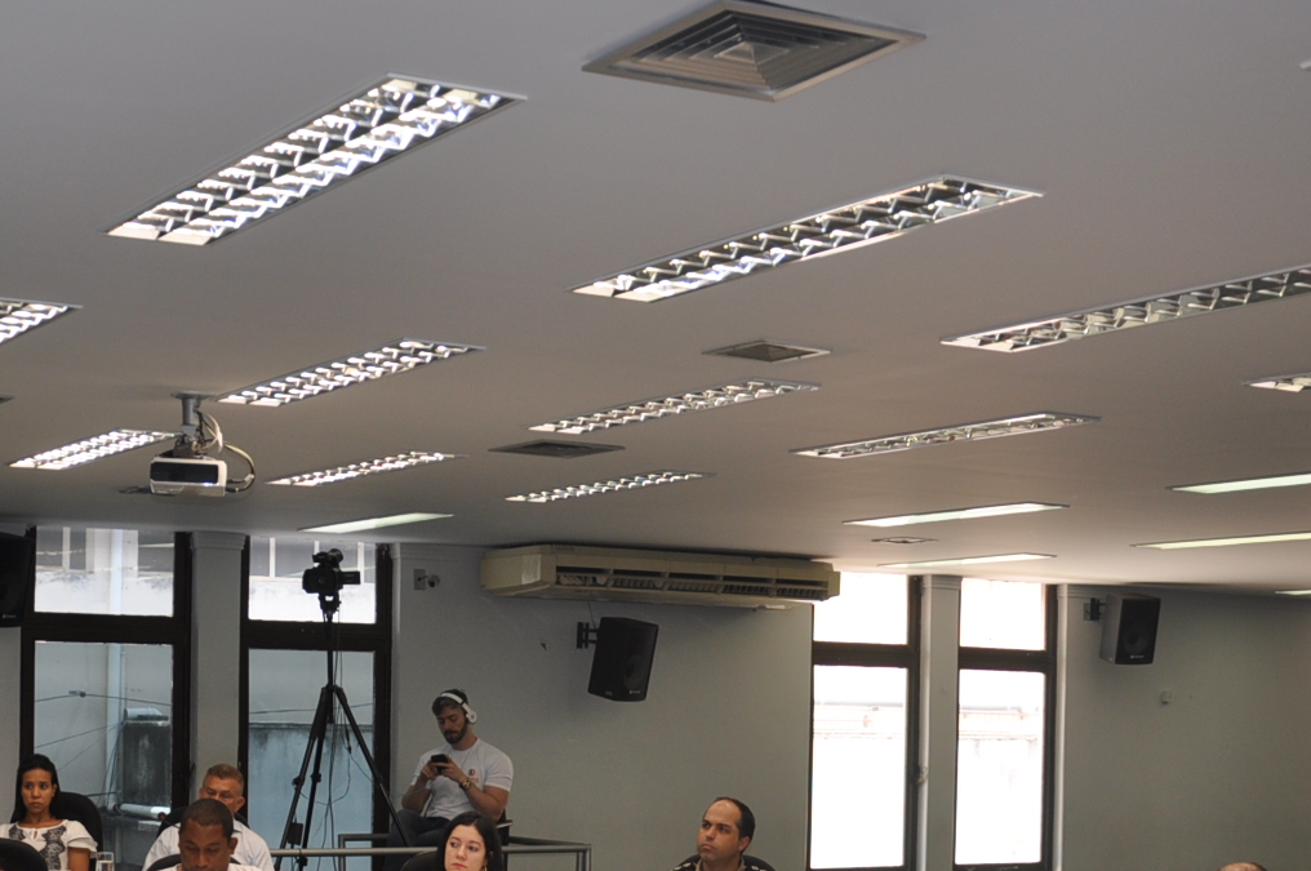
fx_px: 2073
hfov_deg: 34.3
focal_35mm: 57
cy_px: 761
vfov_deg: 23.2
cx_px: 319
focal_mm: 18
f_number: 3.5
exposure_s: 1/80
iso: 200
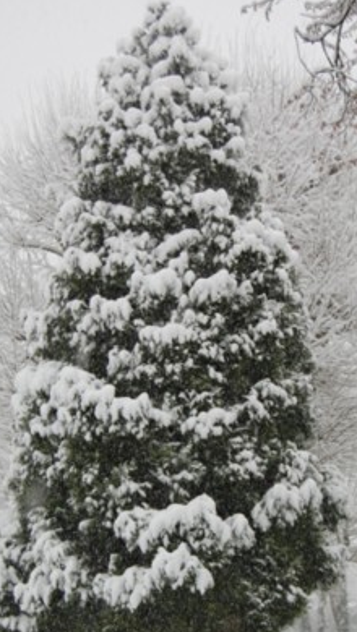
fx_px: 1411
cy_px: 413
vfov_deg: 25.2
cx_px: 187
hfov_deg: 14.4
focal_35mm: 84
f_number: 5.6
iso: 320
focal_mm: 38
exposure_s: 1/125
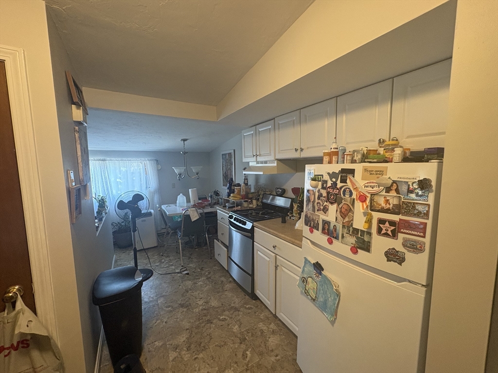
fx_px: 201
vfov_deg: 85.7
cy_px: 186
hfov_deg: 102.1
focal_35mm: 14
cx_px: 249
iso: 320
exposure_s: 1/60
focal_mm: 2.22
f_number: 2.2
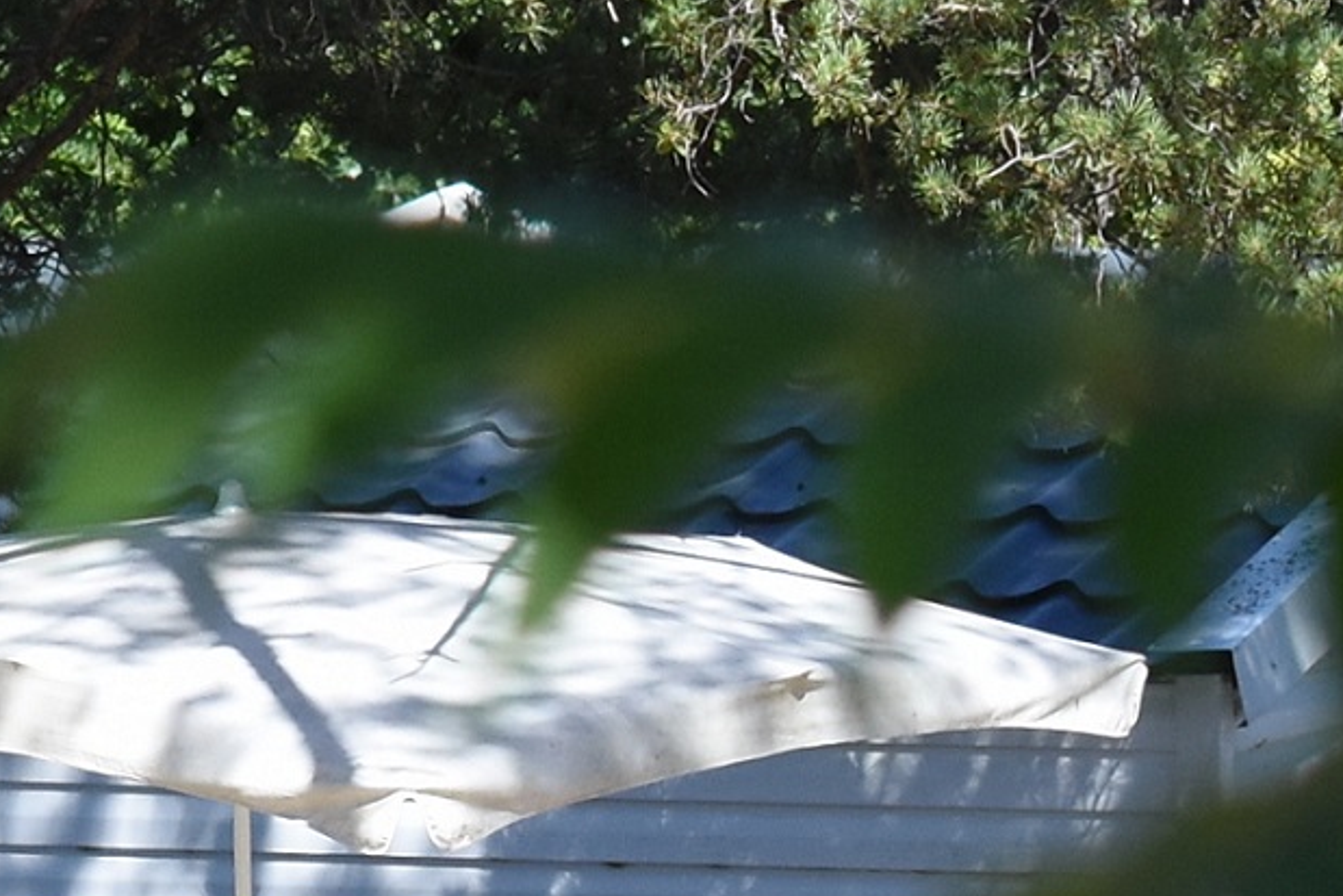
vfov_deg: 2.5
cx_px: -1329
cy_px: 554
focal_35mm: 556
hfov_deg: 3.7
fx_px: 20745
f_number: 7.1
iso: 500
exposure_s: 1/800
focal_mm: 70
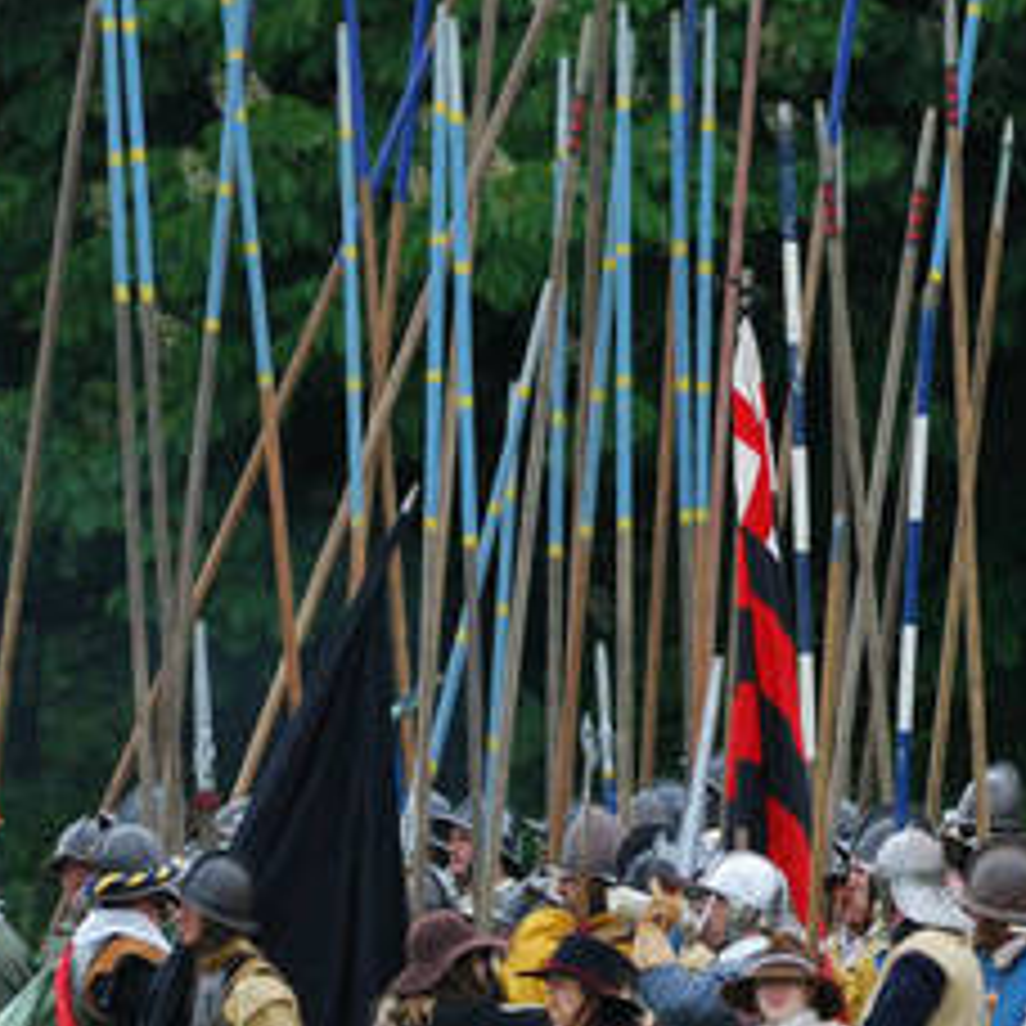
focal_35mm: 1570
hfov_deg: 1.1
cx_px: 1076
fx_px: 52647
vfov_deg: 1.1
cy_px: 716
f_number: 5.6
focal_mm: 400
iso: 360
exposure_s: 1/500
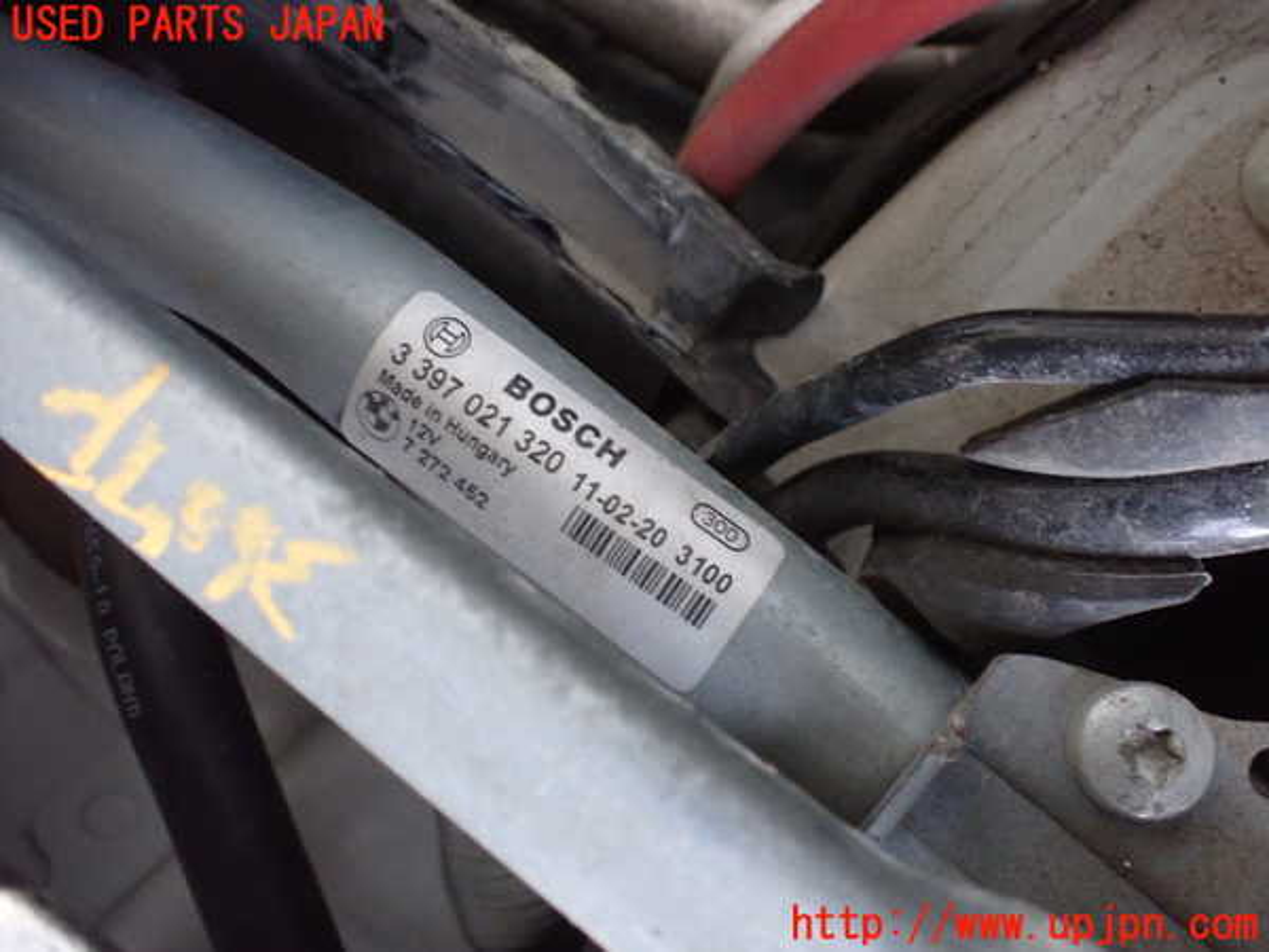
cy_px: 476
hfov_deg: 60.0
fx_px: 1100
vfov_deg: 46.8
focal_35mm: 30
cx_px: 634
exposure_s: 1/30
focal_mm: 5.4
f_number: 2.3
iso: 1000
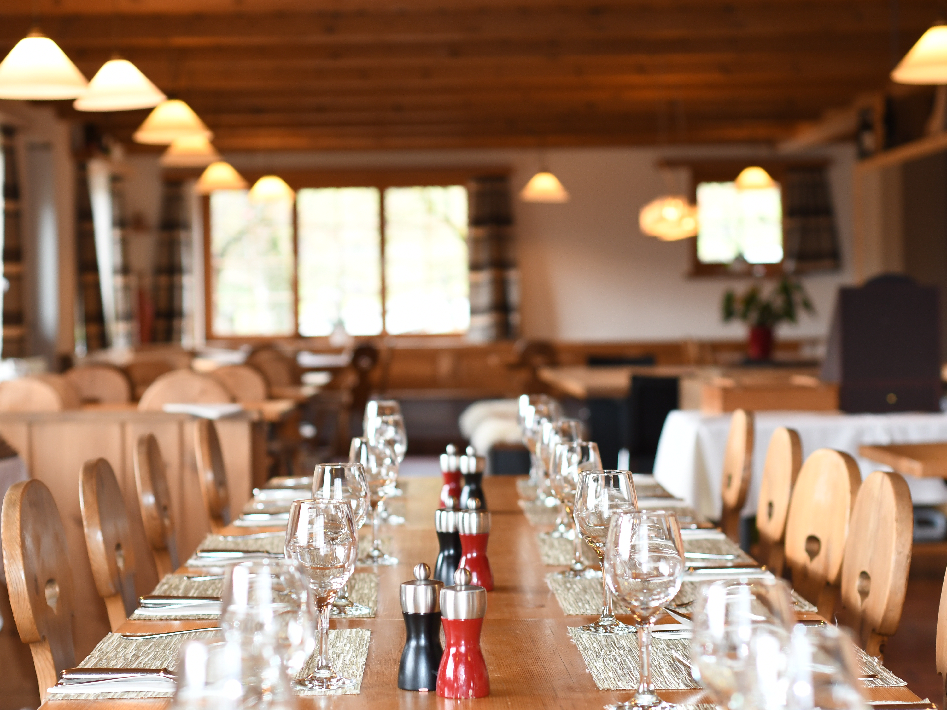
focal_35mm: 82
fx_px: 2243
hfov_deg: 23.8
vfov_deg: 18.0
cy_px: 358
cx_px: 419
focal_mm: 50
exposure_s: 1/100
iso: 640
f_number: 3.5
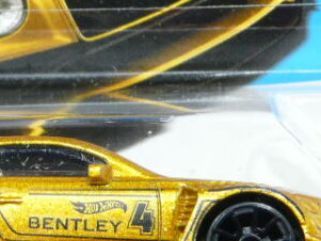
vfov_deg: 4.5
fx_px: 3071
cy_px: 106
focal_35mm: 331
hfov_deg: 6.0
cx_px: 65
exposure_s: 1/30
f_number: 3.6
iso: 200
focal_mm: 17
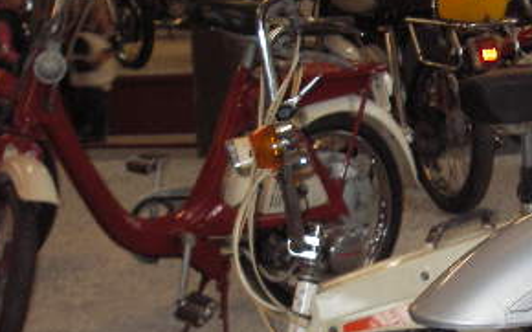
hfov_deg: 22.4
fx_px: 1290
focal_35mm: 89
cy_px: 194
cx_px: 534
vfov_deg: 14.7
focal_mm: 6.3
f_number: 3.3
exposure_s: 1/30
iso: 100
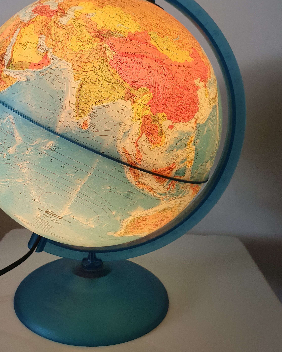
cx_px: 102
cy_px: 150
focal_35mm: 36
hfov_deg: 40.8
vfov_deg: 50.1
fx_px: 376
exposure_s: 1/100
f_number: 2.4
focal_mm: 4.32
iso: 320
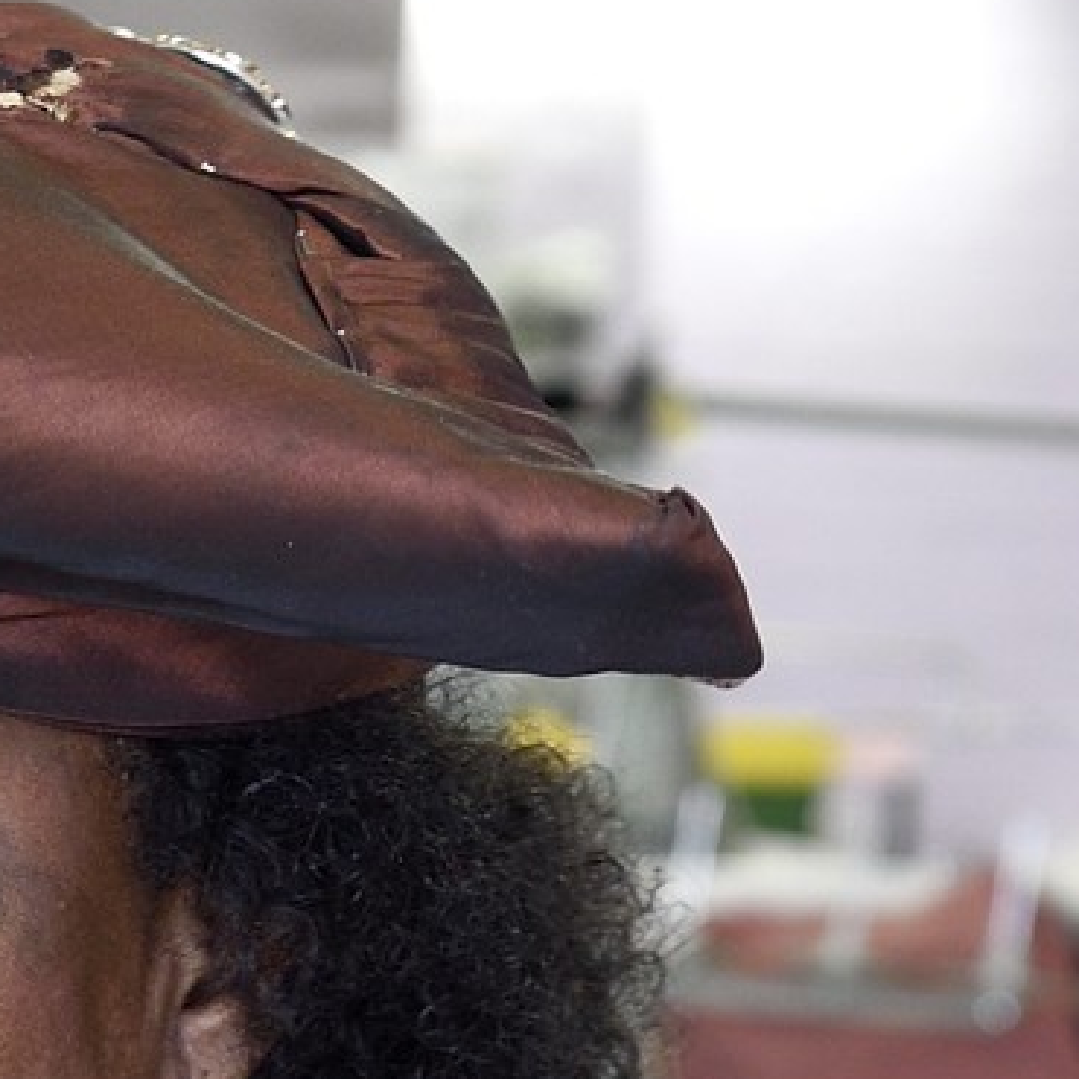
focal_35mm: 193
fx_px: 6806
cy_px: 2387
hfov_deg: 8.6
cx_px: -1059
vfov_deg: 8.4
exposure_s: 1/100
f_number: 3.5
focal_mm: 35
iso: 800
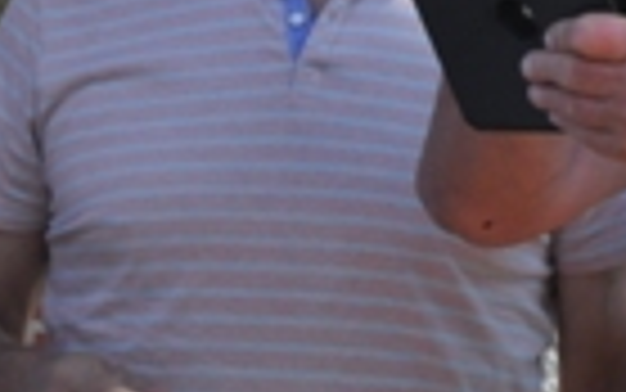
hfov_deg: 6.4
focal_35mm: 326
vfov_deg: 4.0
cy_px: -95
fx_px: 5564
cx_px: 973
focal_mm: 66
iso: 900
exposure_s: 1/500
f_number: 5.3
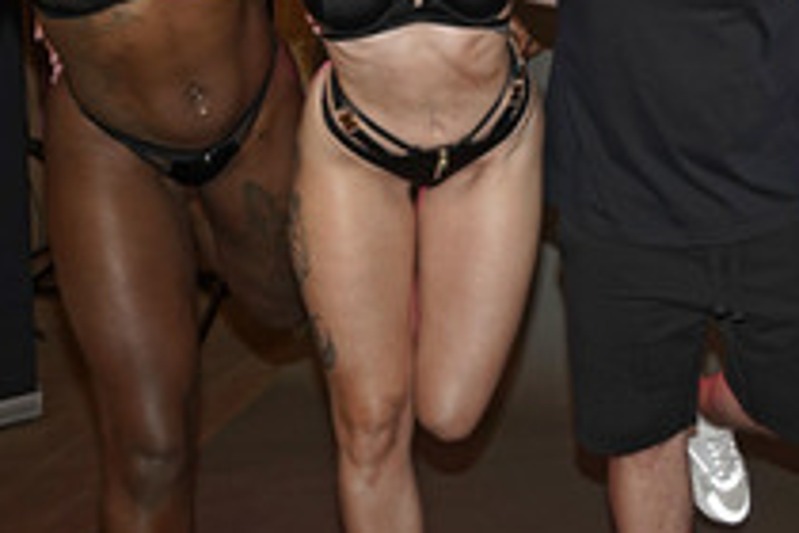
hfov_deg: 32.0
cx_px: 694
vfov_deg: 21.8
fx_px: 1332
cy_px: 0
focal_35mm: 60
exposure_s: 1/100
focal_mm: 28
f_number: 4.5
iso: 640
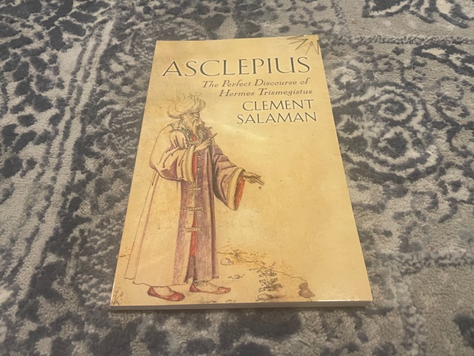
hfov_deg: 67.3
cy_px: 178
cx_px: 237
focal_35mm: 26
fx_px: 356
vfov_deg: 53.1
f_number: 1.6
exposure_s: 1/60
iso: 400
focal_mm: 4.2
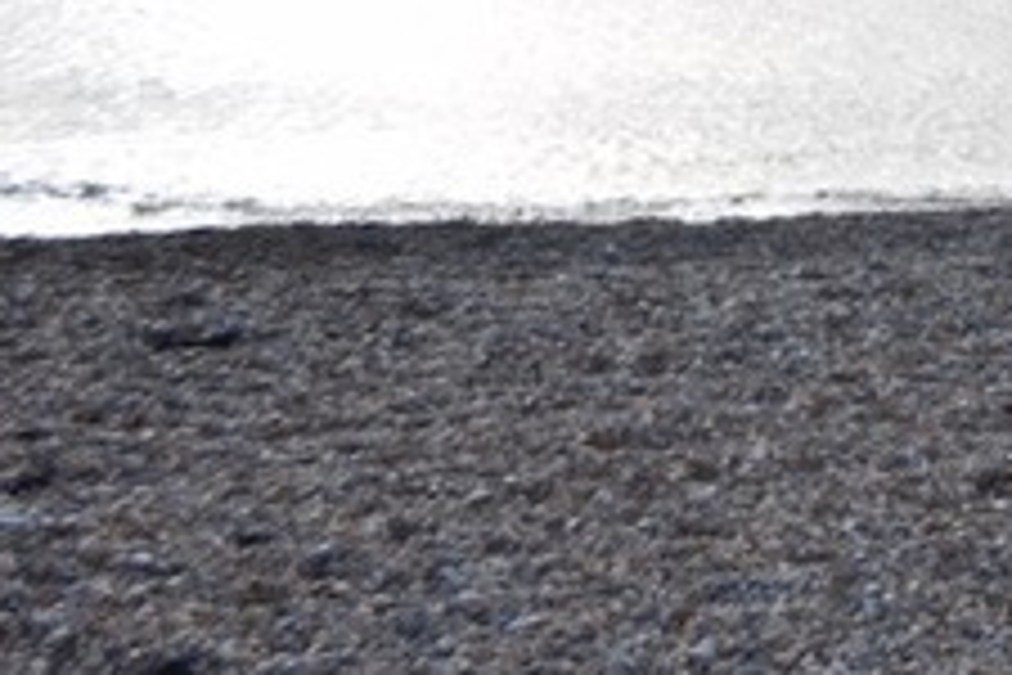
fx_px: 3457
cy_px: -731
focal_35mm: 123
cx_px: 2087
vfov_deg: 10.2
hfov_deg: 13.8
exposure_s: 1/400
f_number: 5
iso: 100
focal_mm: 18
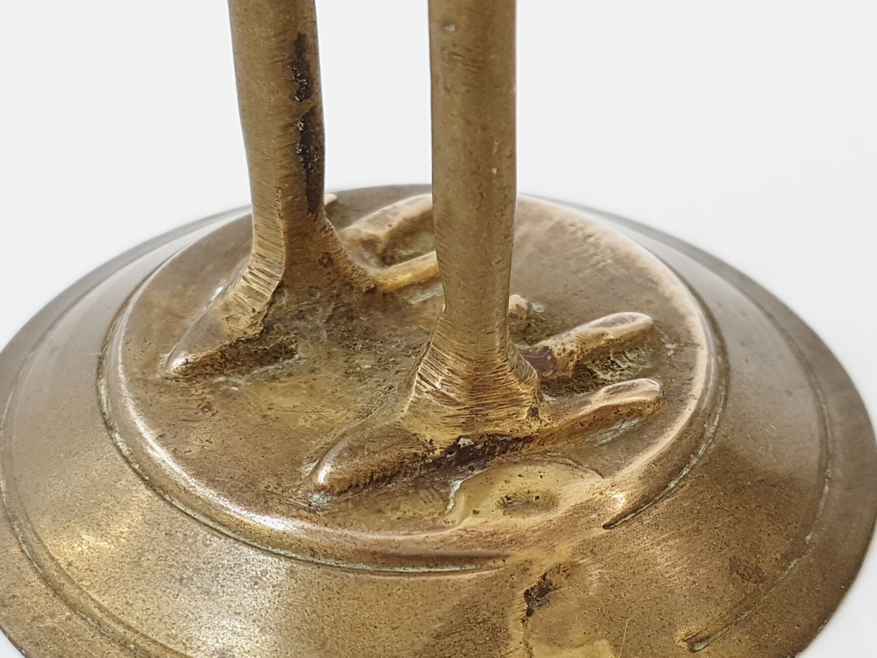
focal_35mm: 43
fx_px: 1089
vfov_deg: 33.1
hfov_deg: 43.8
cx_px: 424
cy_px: 473
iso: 50
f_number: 1.7
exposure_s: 1/107
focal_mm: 4.2
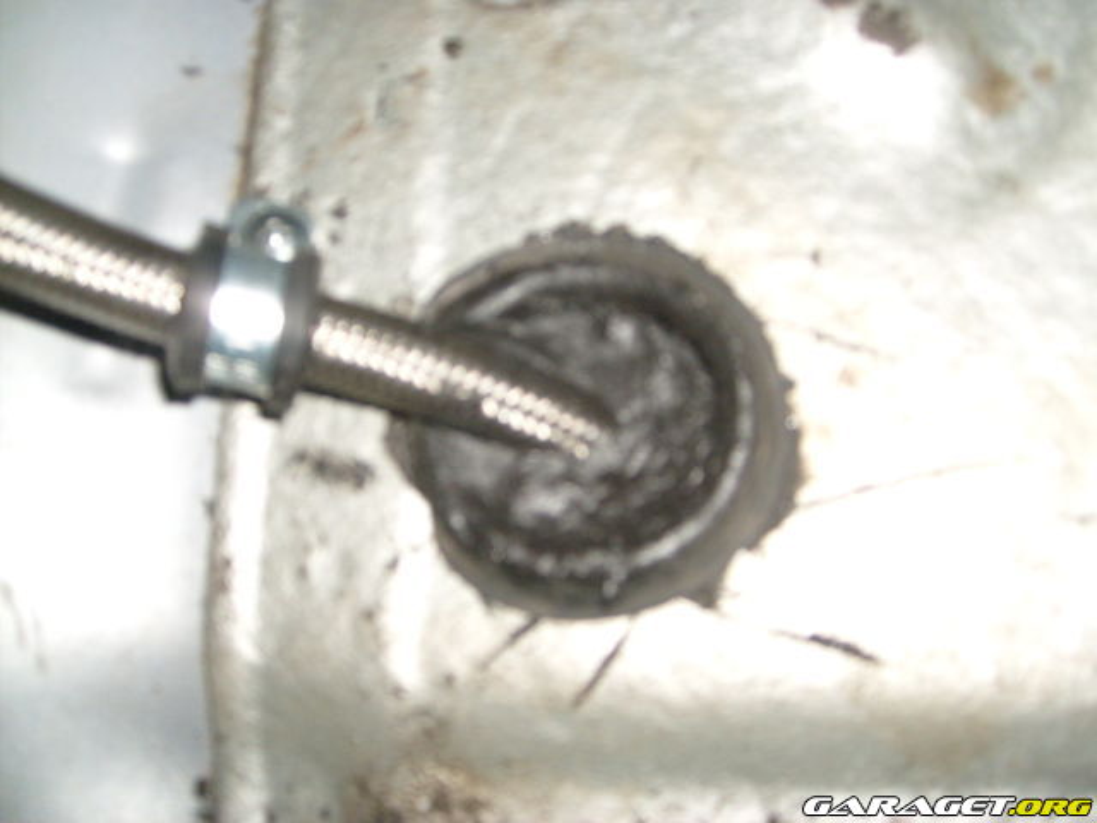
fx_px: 1109
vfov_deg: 40.7
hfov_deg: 52.6
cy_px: 412
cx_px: 548
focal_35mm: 35
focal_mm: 5.8
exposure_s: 1/45
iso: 100
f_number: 2.8
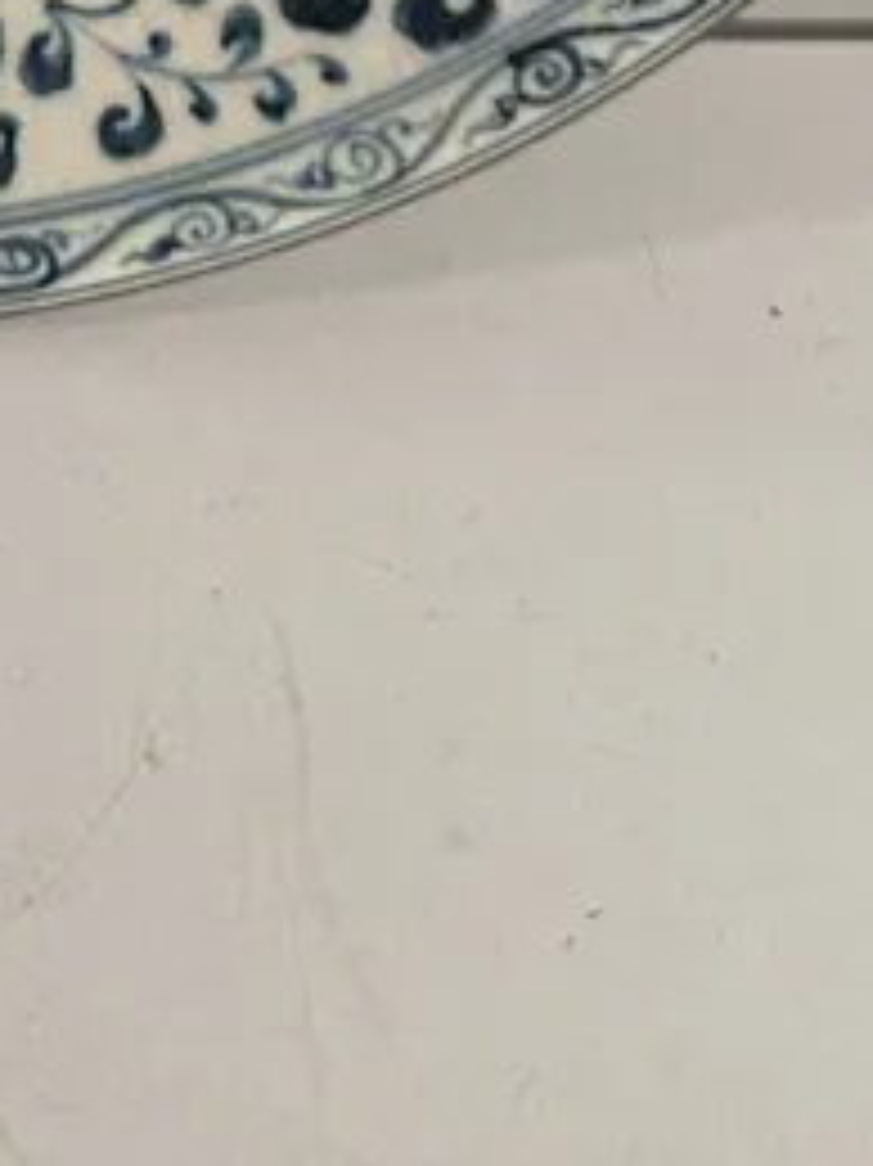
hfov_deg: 14.9
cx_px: -225
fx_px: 3197
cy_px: -1098
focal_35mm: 95
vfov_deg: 16.3
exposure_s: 1/100
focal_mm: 6.86
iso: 200
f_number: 1.78
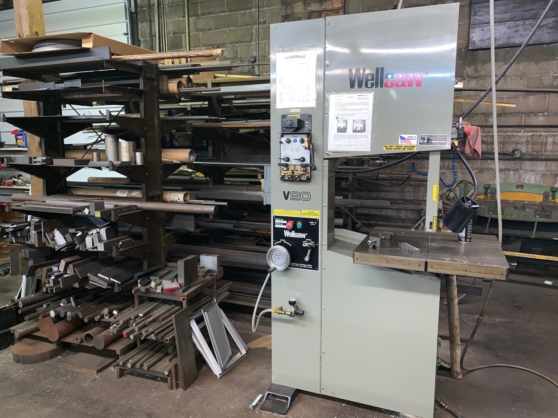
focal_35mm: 26
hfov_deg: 67.3
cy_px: 209
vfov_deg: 53.1
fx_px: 419
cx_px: 279
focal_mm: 4.25
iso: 64
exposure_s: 1/12
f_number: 1.8
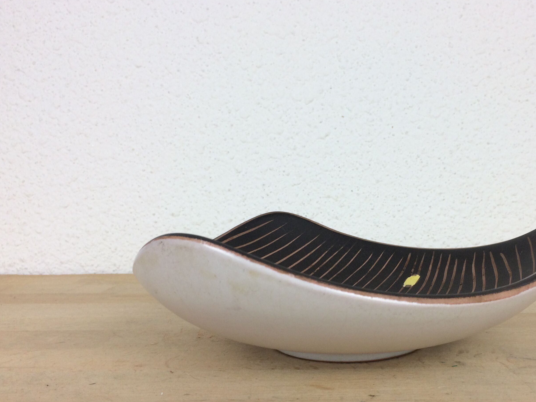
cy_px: 254
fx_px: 604
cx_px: 341
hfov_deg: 47.3
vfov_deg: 36.6
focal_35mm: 39
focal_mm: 4.15
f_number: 2.2
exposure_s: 1/100
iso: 50
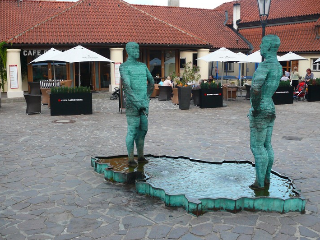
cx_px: 168
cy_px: 123
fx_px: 342
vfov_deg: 38.7
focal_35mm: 37
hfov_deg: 50.1
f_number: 2.8
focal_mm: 7.4
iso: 200
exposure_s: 1/30
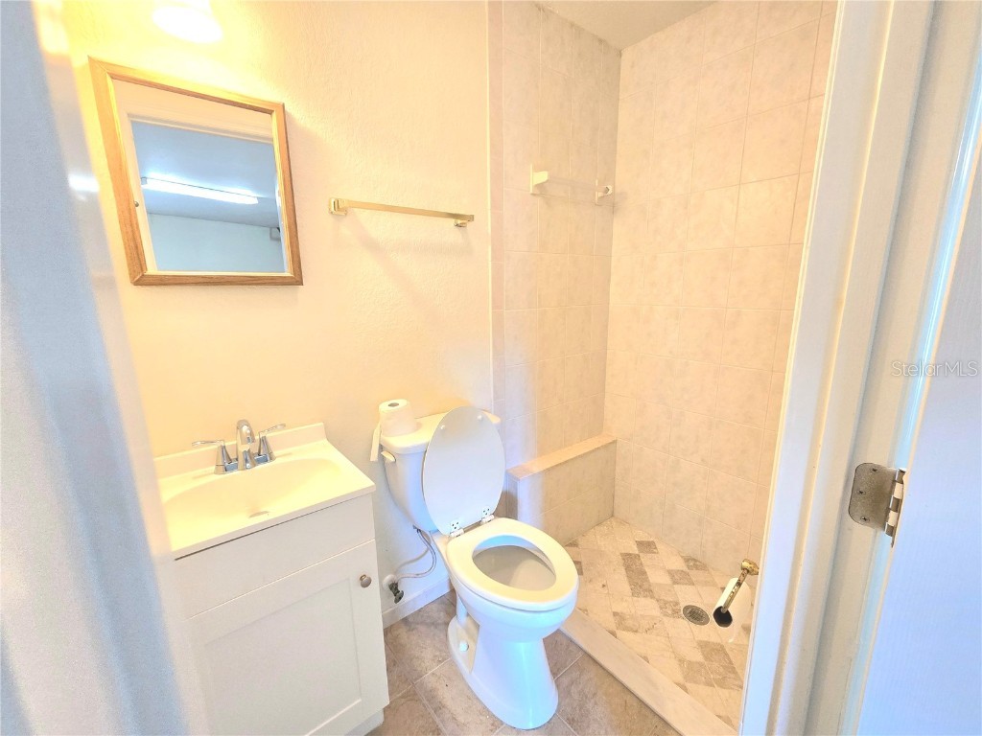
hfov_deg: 106.2
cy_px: 368
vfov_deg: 89.9
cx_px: 491
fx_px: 369
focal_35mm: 13
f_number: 2.2
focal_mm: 2.2
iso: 160
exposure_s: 1/60.2
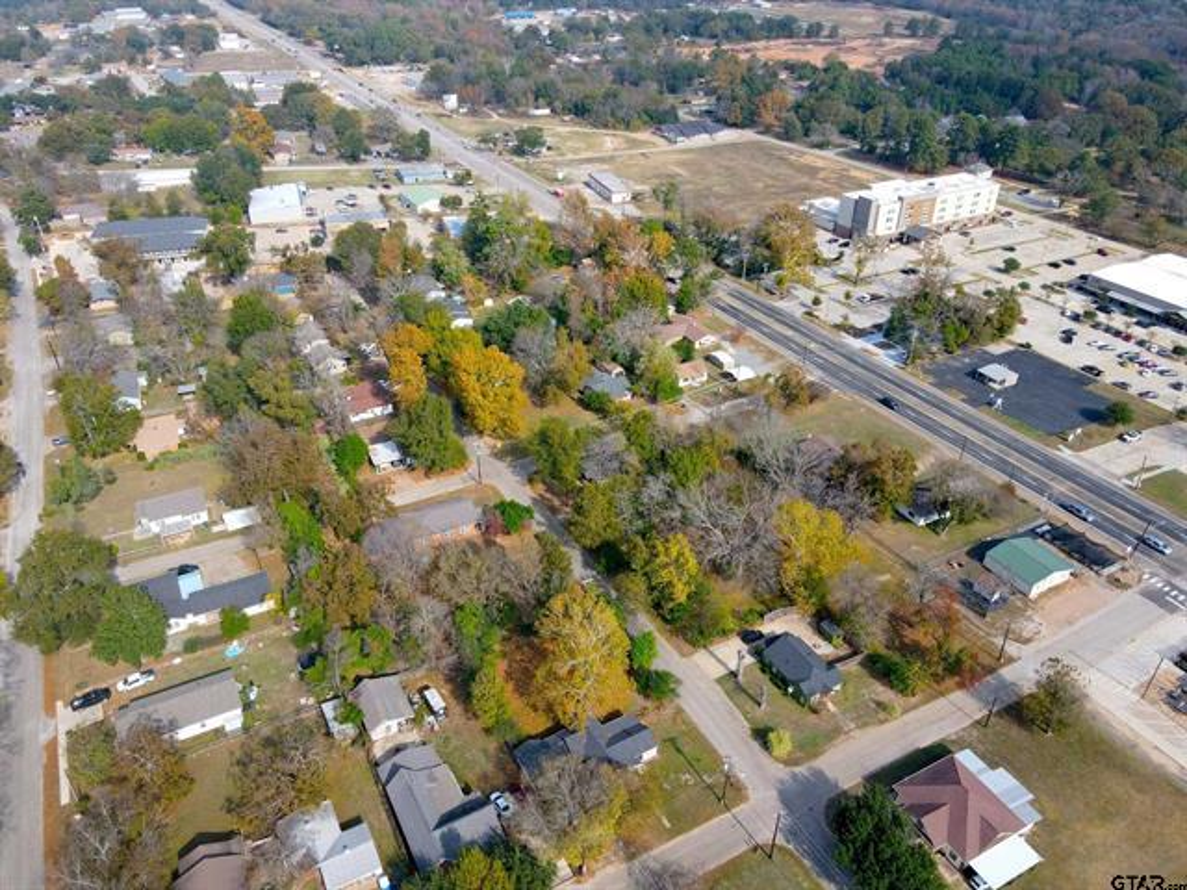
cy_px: 445
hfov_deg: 71.6
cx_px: 594
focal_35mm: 24
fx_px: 823
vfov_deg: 56.8
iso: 110
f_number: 2.8
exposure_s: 1/400
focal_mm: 4.5
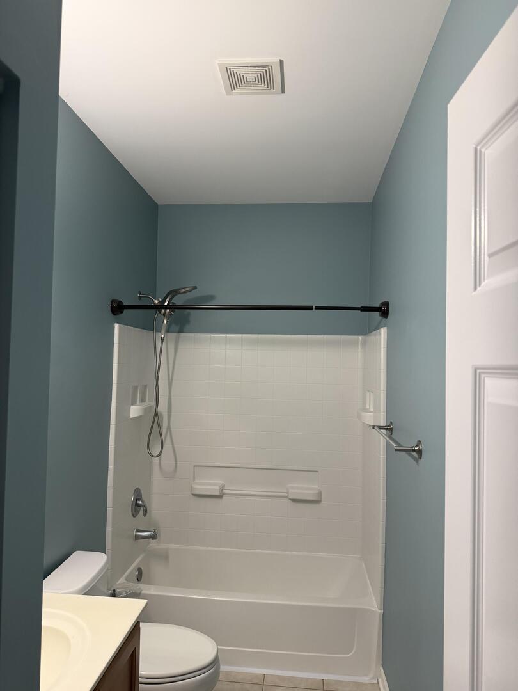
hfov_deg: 56.8
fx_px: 479
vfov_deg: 71.6
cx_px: 259
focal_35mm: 24
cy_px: 346
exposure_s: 1/112
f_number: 1.78
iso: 200
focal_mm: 6.76
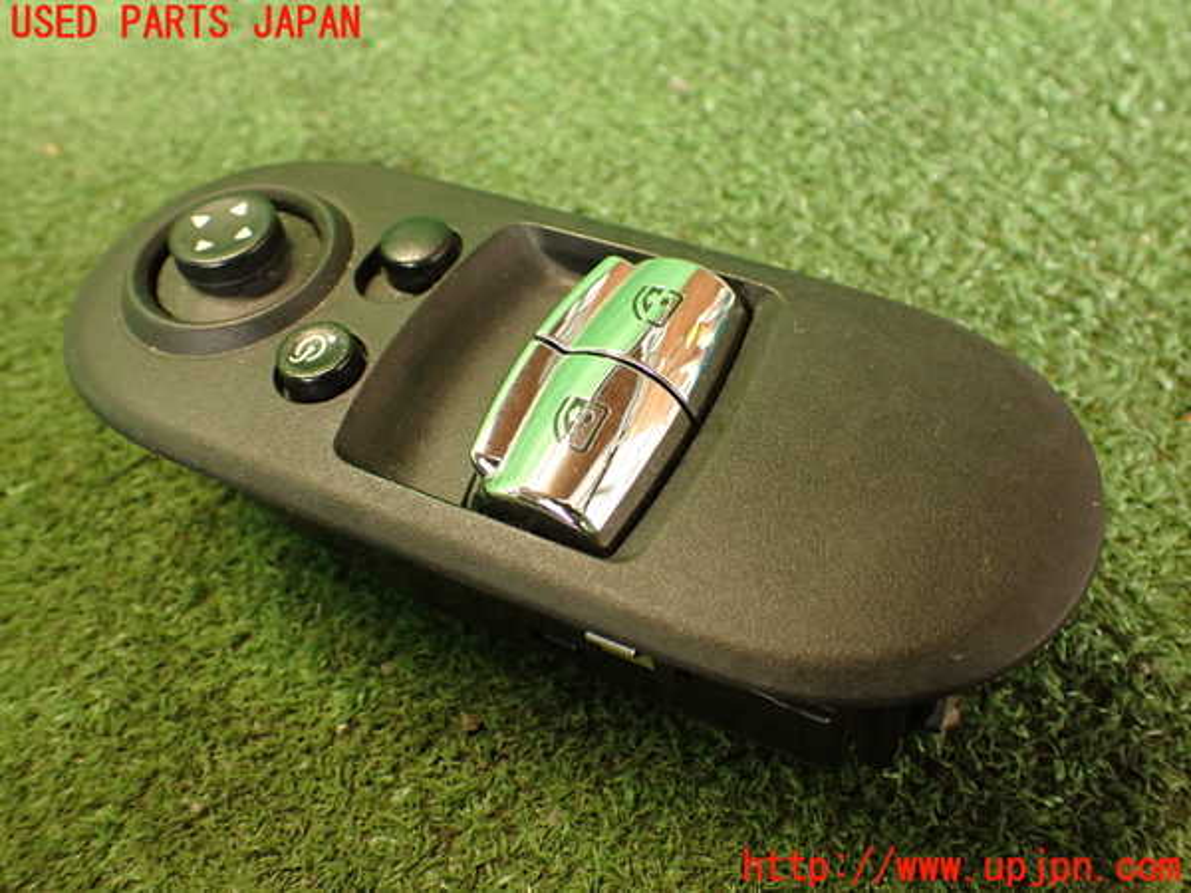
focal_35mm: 32
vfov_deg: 44.2
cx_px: 596
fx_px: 1101
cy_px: 446
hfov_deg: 56.8
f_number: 2.4
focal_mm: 5.79
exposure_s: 1/30
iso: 500
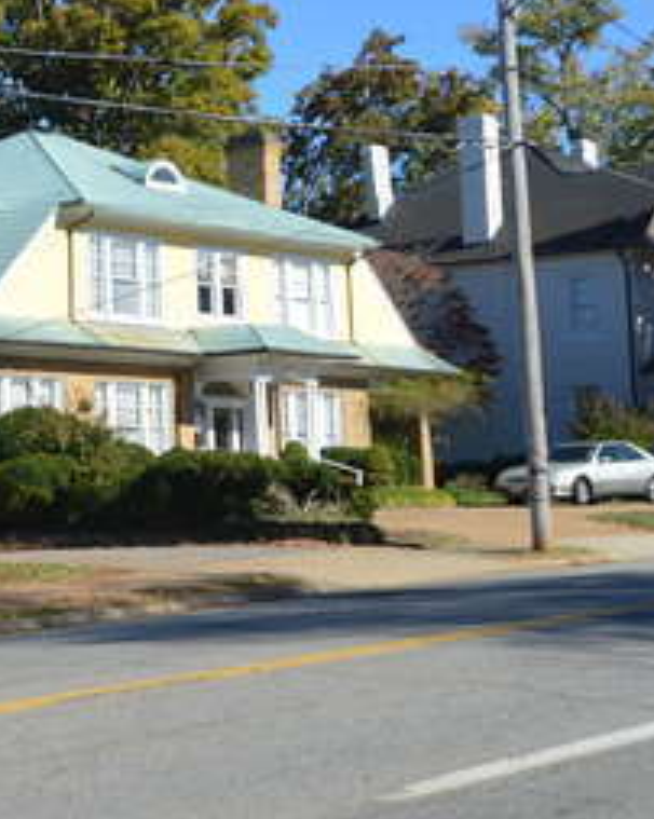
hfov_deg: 15.2
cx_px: -476
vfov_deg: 21.5
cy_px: 311
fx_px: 2156
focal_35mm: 89
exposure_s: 1/320
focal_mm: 20
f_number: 9
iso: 100
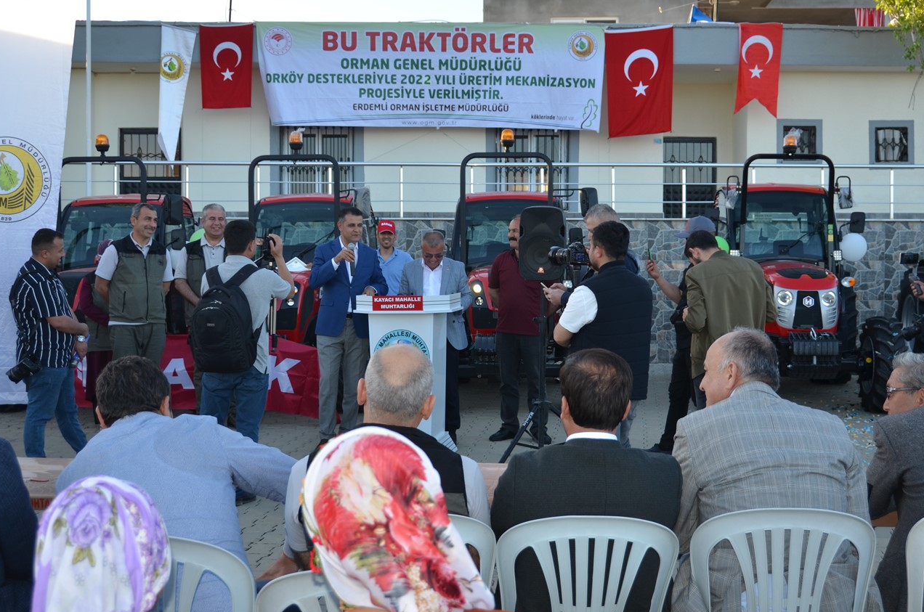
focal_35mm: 46
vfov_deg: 29.1
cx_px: 516
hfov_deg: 42.7
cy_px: 301
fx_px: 1178
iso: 180
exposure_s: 1/250
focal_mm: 26
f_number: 4
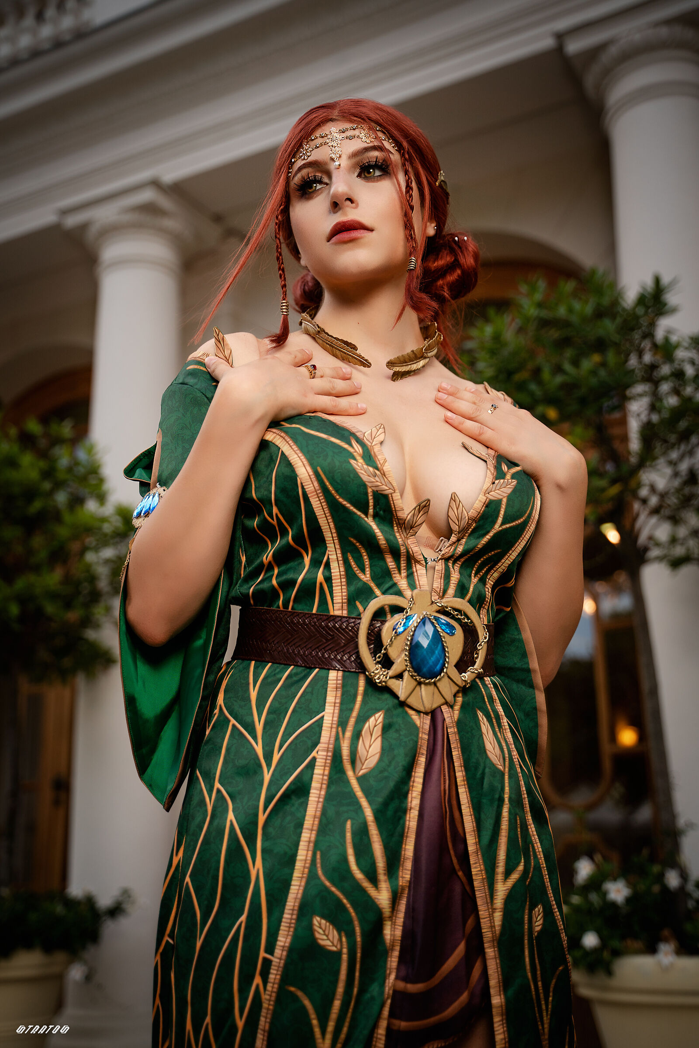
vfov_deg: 47.4
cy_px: 524
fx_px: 1194
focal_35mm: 41
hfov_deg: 32.6
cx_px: 350
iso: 100
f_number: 2.8
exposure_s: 1/640
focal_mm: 41
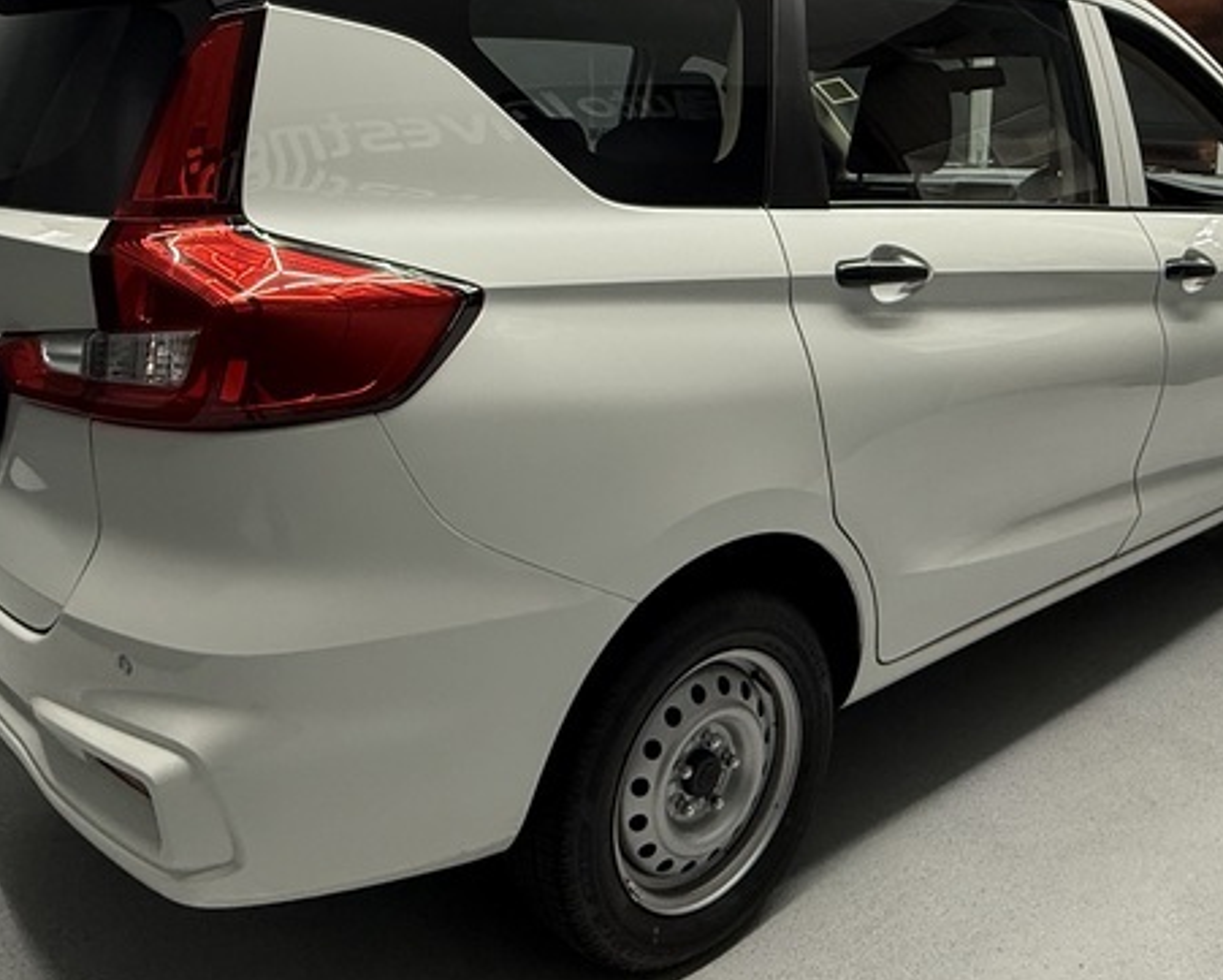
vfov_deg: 46.5
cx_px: 494
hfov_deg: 56.8
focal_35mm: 31
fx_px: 1122
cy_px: 339
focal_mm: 2.22
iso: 250
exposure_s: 1/100
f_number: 2.2
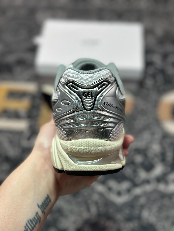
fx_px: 322
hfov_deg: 30.3
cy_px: 116
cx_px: 87
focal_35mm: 48
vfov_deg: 39.7
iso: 80
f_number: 1.78
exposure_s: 1/529
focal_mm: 6.86
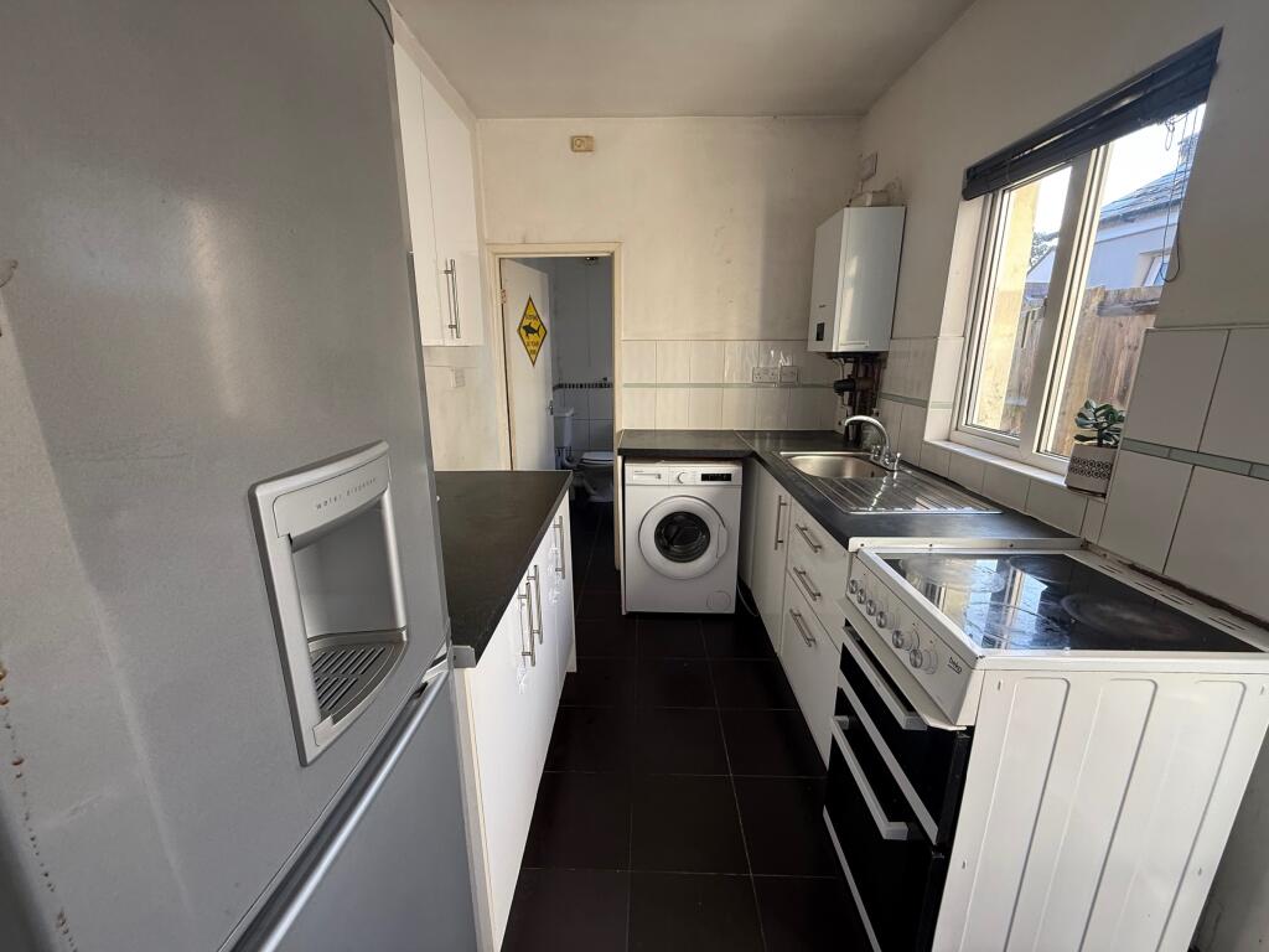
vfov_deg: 85.7
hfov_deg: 102.1
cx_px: 634
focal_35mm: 14
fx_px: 513
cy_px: 476
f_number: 2.2
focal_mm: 2.22
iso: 125
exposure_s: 1/99
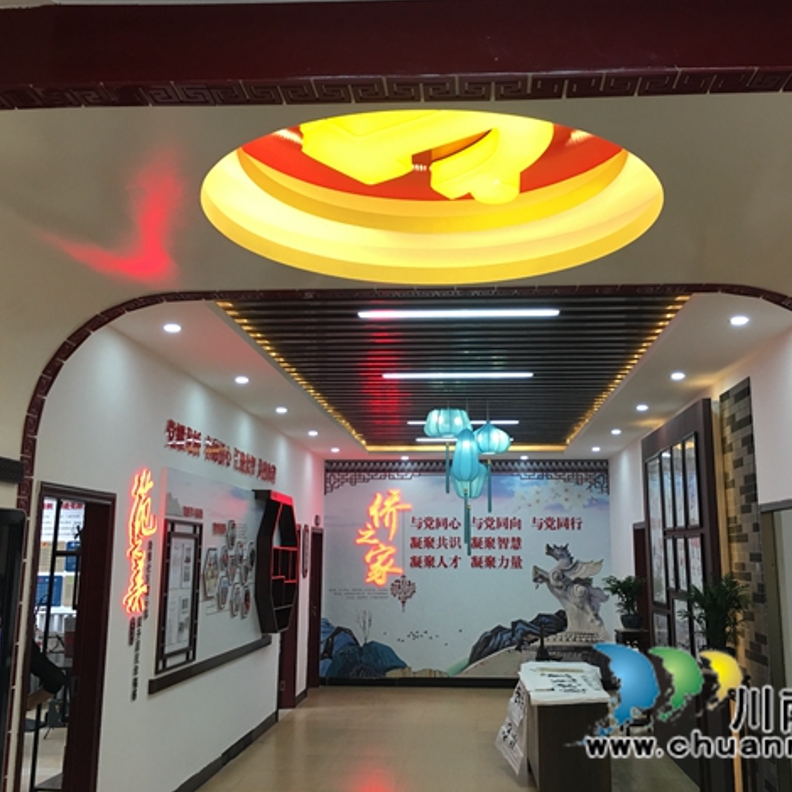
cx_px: 429
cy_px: 390
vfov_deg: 47.2
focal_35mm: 35
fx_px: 906
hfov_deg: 47.2
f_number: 2.2
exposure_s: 1/33
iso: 50
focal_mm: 4.15
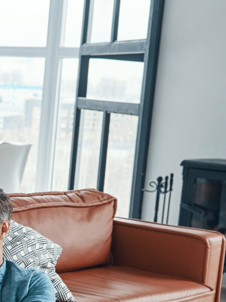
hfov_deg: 12.2
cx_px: -79
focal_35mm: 117
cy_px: 327
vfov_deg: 16.4
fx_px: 1018
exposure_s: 1/320
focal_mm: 38
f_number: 4.5
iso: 500
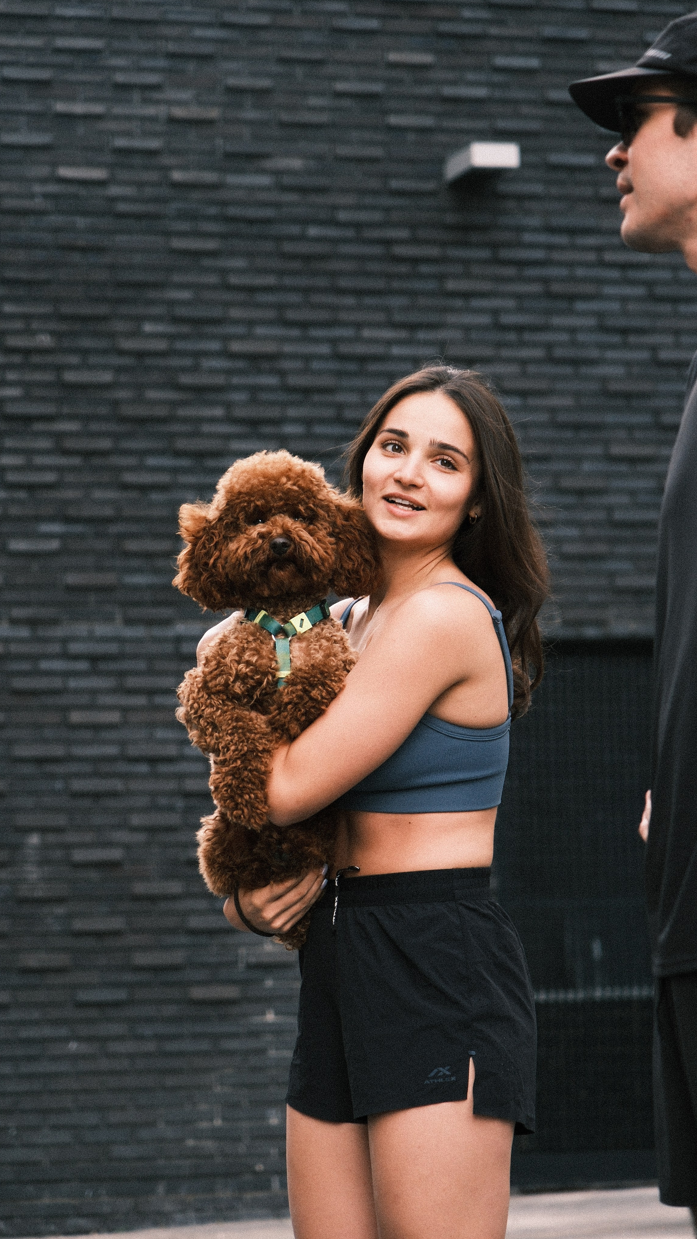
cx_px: 313
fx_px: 4140
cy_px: 619
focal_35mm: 126
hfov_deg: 9.6
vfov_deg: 17.0
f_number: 4
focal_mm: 80
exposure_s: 1/320
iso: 400
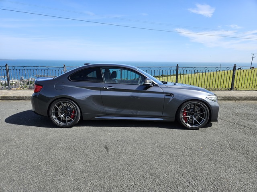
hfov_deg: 73.9
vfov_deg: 58.9
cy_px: 96
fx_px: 171
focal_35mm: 23
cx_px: 128
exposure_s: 1/1096
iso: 25
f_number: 1.8
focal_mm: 5.4
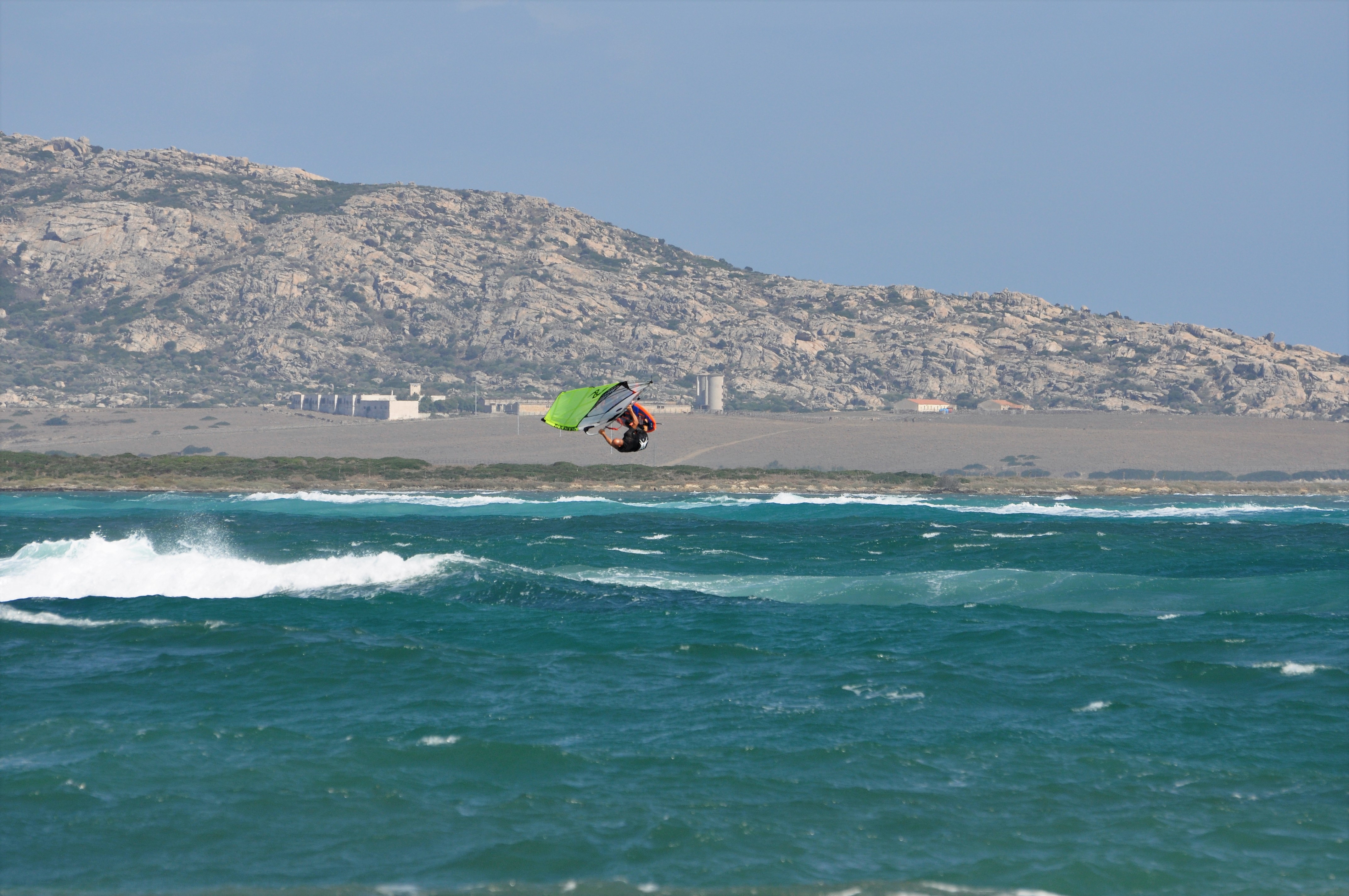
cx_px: 674
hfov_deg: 6.3
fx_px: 12351
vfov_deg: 4.2
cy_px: 448
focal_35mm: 330
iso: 400
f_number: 7.1
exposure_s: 1/2000
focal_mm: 220
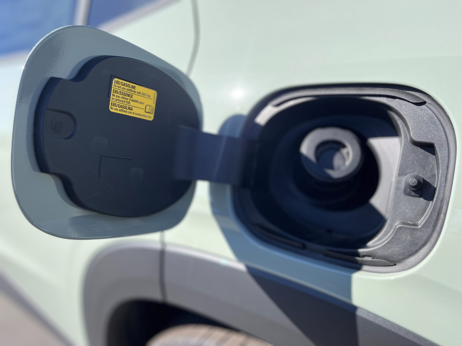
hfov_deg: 67.3
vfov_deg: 53.1
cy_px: 173
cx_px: 231
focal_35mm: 26
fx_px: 347
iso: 50
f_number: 1.6
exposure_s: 1/1279
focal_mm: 5.1
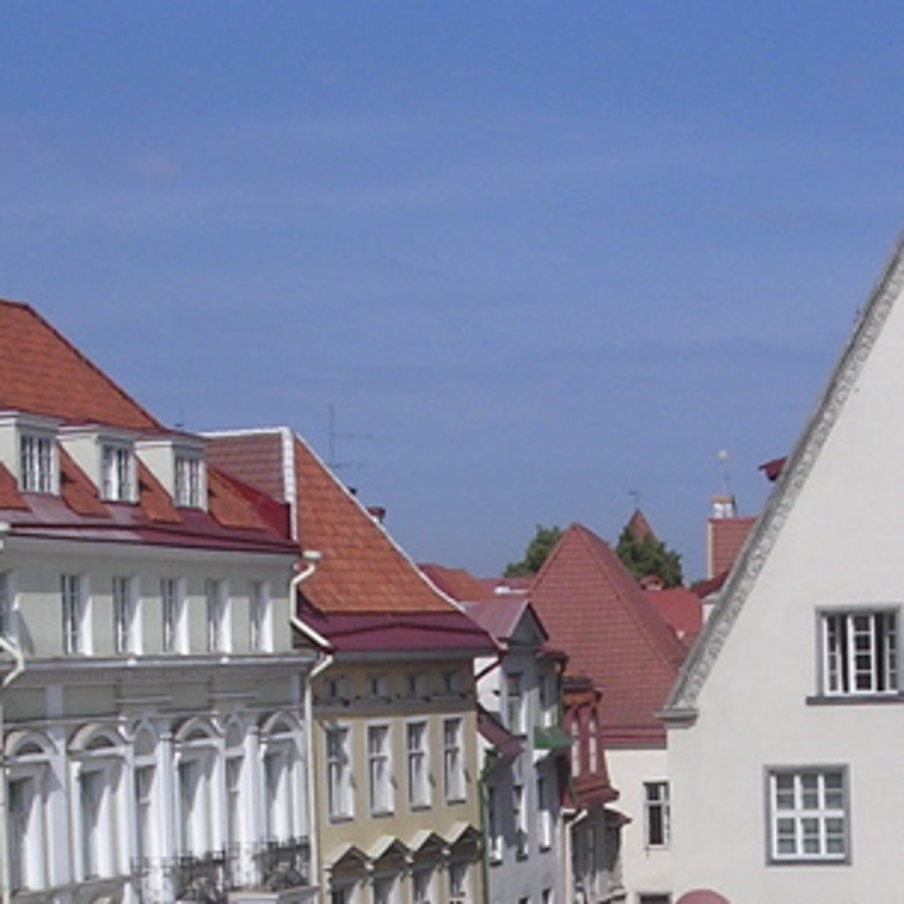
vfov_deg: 17.0
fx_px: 2925
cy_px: 974
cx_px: 664
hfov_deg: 17.5
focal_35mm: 99
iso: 100
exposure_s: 1/624
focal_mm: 5.8
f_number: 5.6
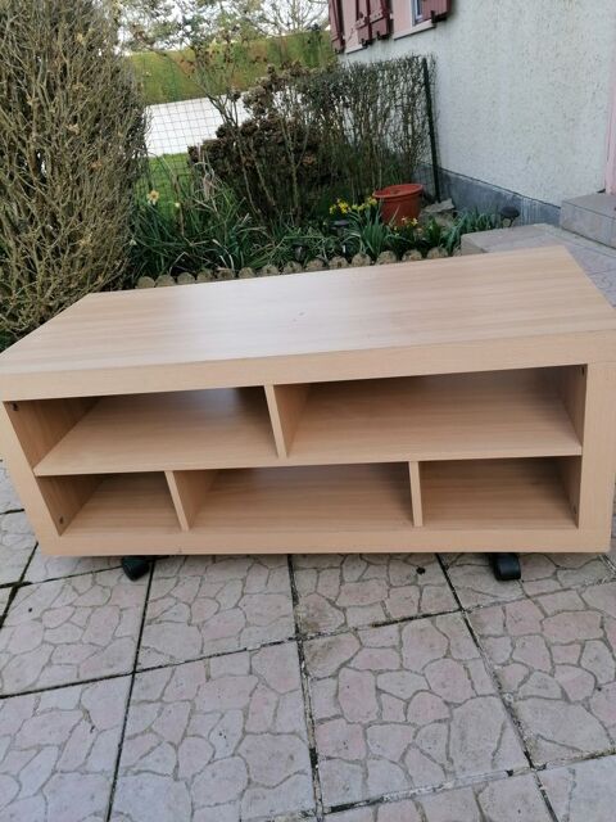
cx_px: 308
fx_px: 641
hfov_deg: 51.4
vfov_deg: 65.3
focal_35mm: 27
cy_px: 411
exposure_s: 1/293
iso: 50
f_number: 1.8
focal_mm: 4.75
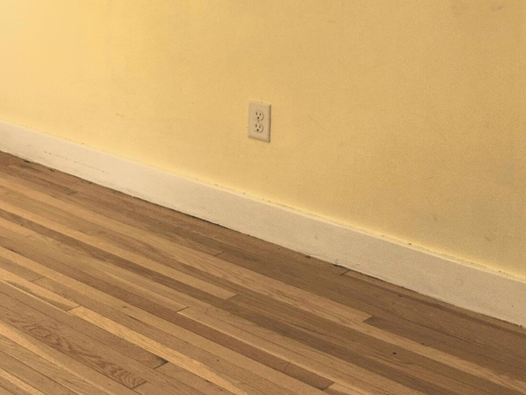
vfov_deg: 21.6
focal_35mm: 63
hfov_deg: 27.2
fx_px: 957
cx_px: -102
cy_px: -77
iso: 20
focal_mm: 5.4
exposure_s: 1/526
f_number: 1.8
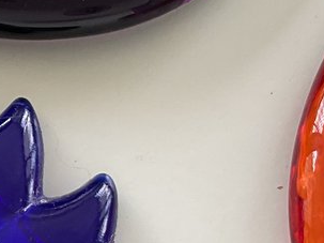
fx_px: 1357
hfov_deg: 13.2
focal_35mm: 145
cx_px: -79
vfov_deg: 9.6
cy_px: 477
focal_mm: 3
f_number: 1.8
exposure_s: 1/120
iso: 40
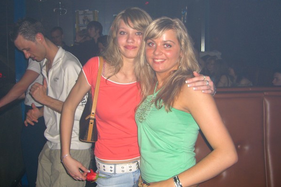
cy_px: 81
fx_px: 312
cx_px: 140
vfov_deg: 33.3
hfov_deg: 48.5
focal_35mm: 40
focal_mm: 7.9
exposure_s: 1/60
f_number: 2.8
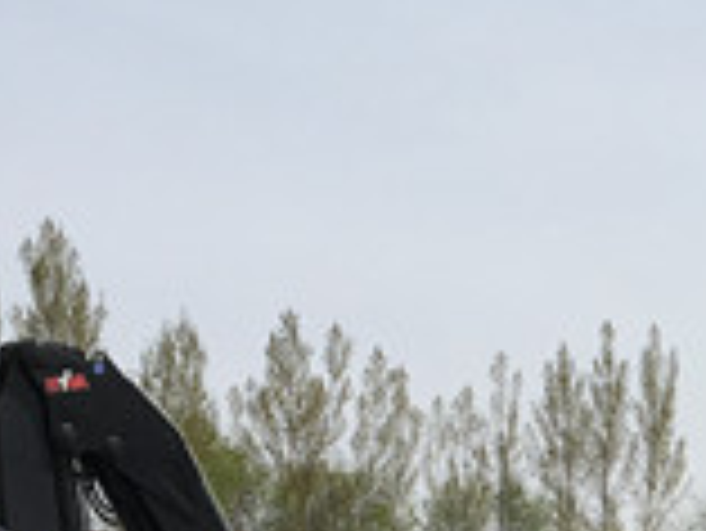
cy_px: 898
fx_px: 2755
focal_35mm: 135
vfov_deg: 10.5
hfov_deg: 13.7
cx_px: 1048
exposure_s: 1/2564
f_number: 2.2
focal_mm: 4.15
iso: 25
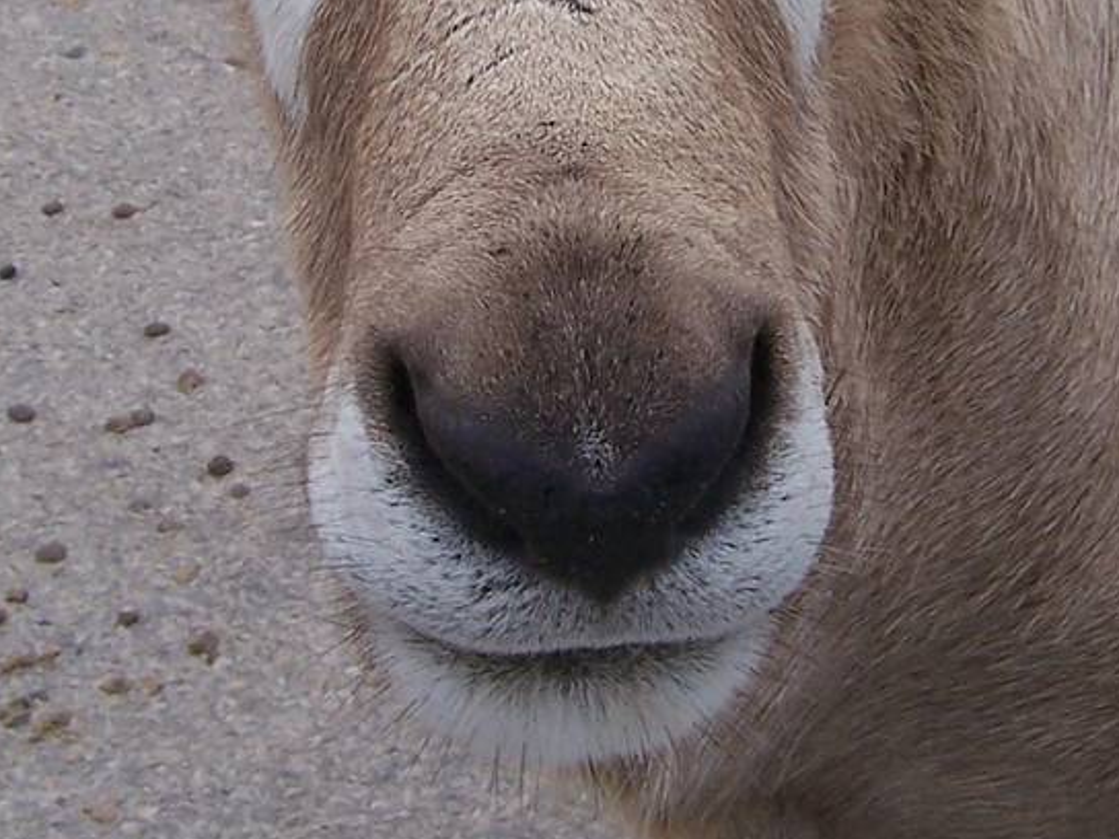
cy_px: 14
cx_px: 506
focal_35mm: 97
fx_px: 3136
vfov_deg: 15.0
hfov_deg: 20.2
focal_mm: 5.5
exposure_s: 1/750
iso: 80
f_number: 4
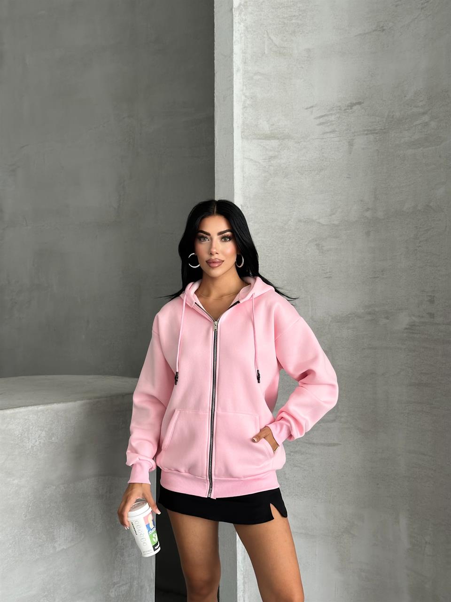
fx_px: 834
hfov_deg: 30.3
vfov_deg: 39.7
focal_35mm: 48
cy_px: 301
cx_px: 226
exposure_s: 1/103
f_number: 1.78
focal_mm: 6.86
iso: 80
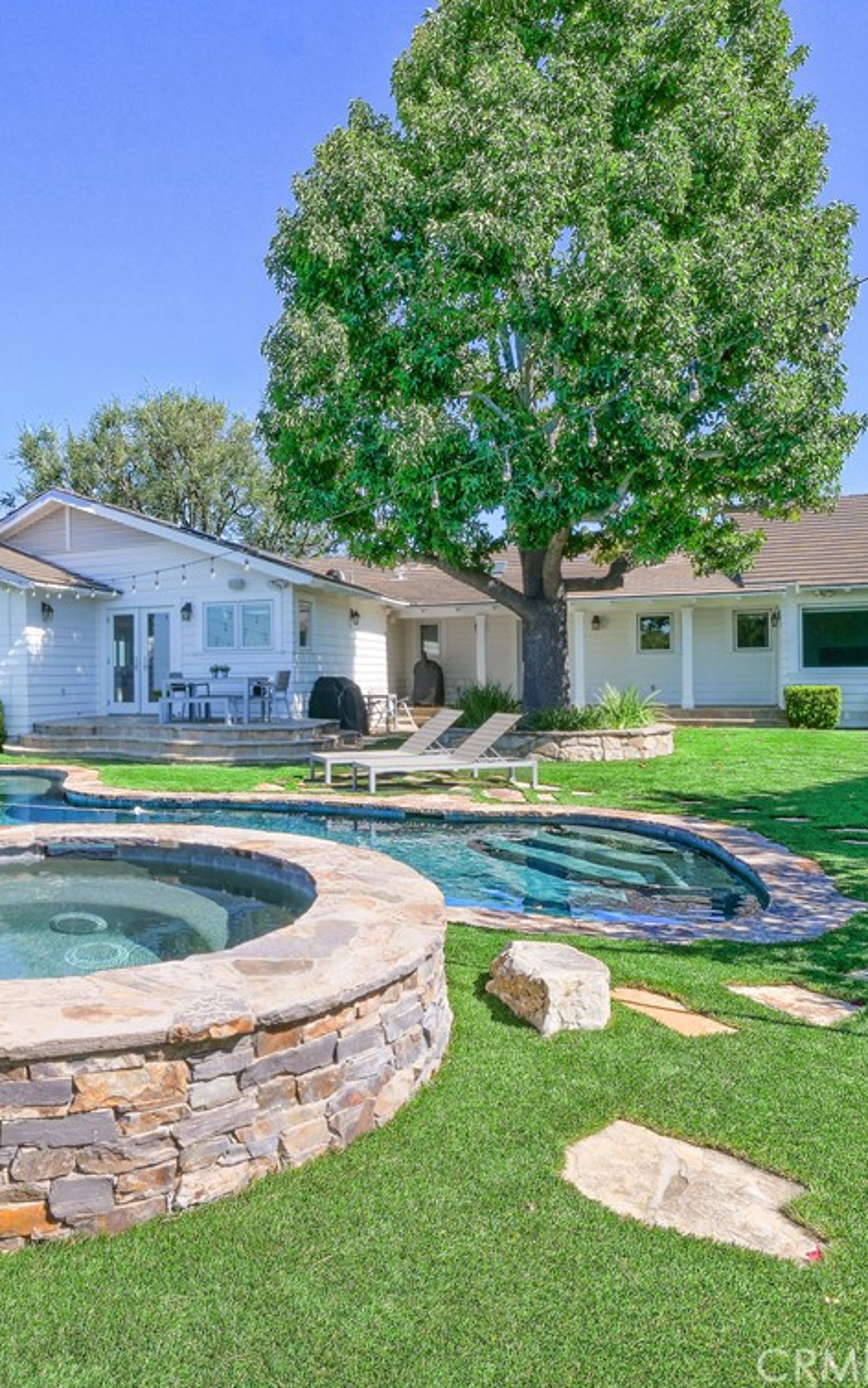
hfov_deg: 51.3
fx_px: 870
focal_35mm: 23
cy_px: 686
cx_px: 243
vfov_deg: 77.1
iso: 200
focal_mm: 8
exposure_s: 1/100
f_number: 14
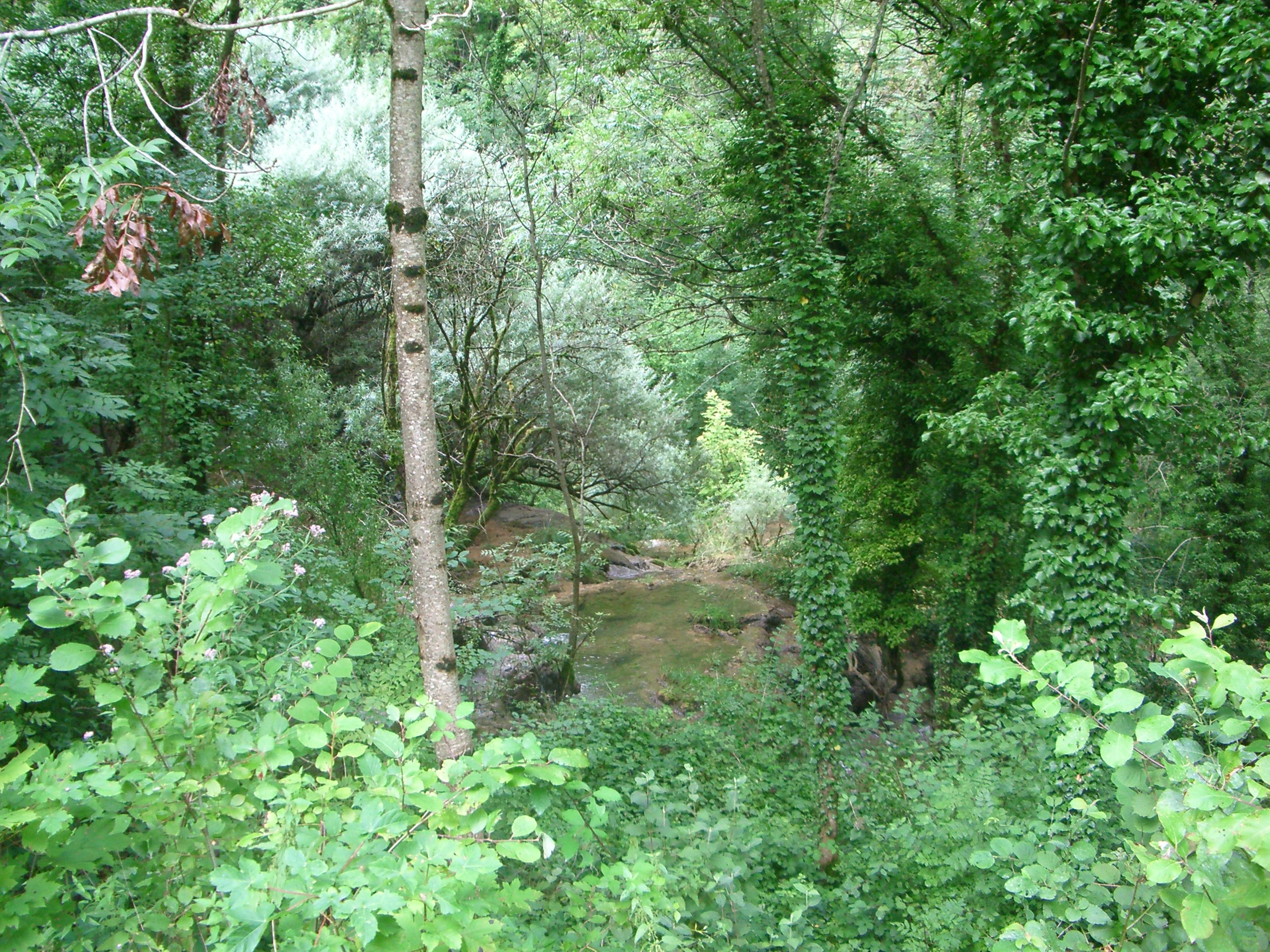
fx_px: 1284
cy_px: 476
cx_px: 635
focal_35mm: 35
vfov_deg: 40.7
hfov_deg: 52.6
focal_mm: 5.8
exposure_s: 1/125
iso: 200
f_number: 2.6
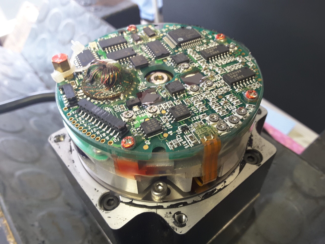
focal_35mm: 31
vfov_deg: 45.4
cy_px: 122
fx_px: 291
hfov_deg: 58.4
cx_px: 162
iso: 160
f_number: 1.9
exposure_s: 1/25
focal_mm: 2.9
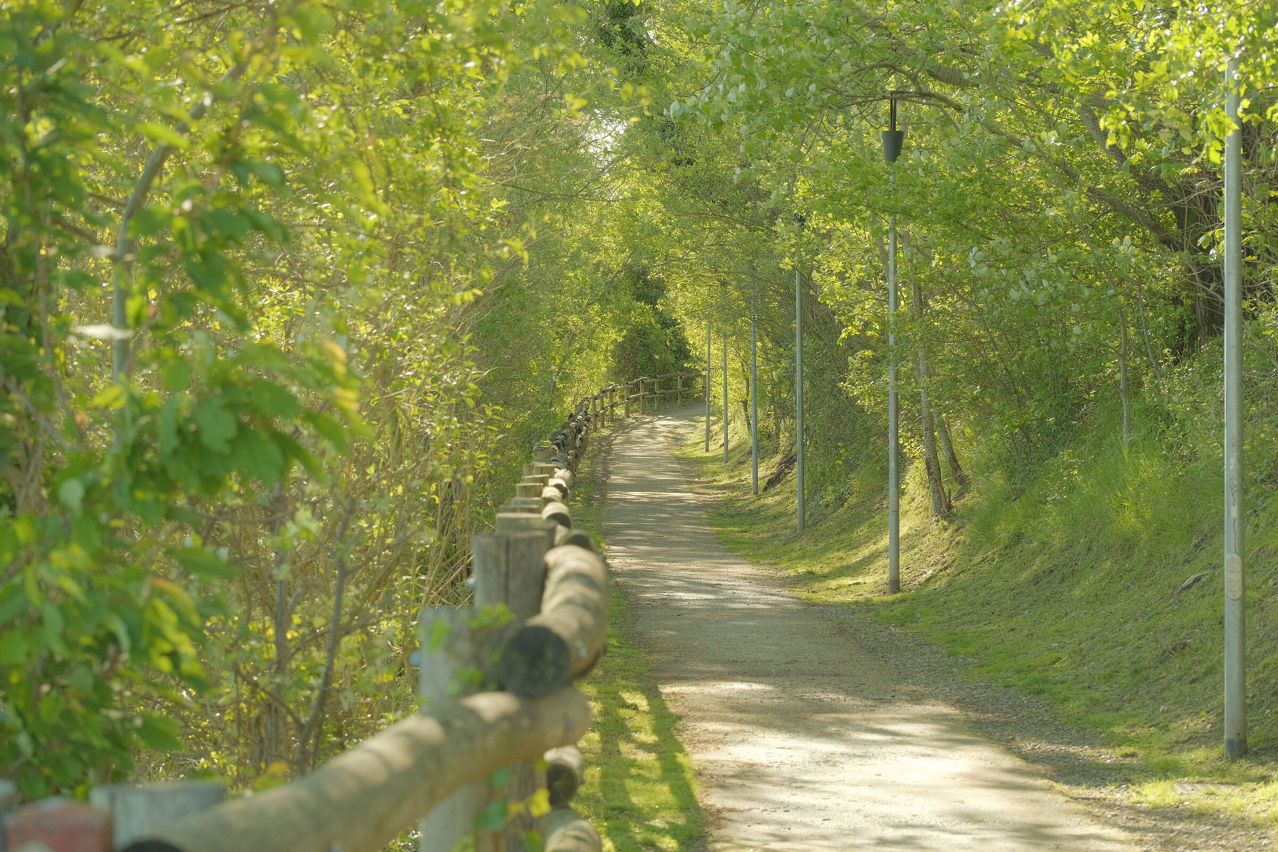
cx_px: 639
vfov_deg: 13.0
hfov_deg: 19.5
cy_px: 426
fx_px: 3727
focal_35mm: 105
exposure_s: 1/200
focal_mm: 70
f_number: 6.4
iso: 800
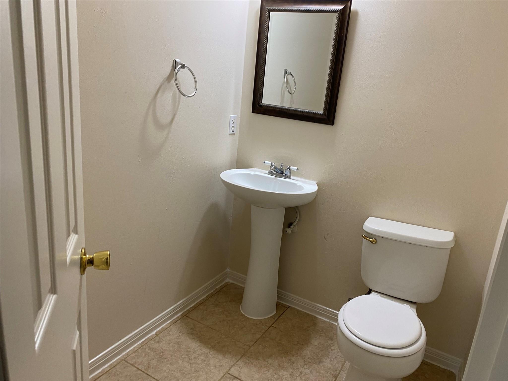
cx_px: 254
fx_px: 382
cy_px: 190
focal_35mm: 26
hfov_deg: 67.3
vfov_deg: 53.1
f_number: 1.8
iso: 100
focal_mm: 4.25
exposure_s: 1/60
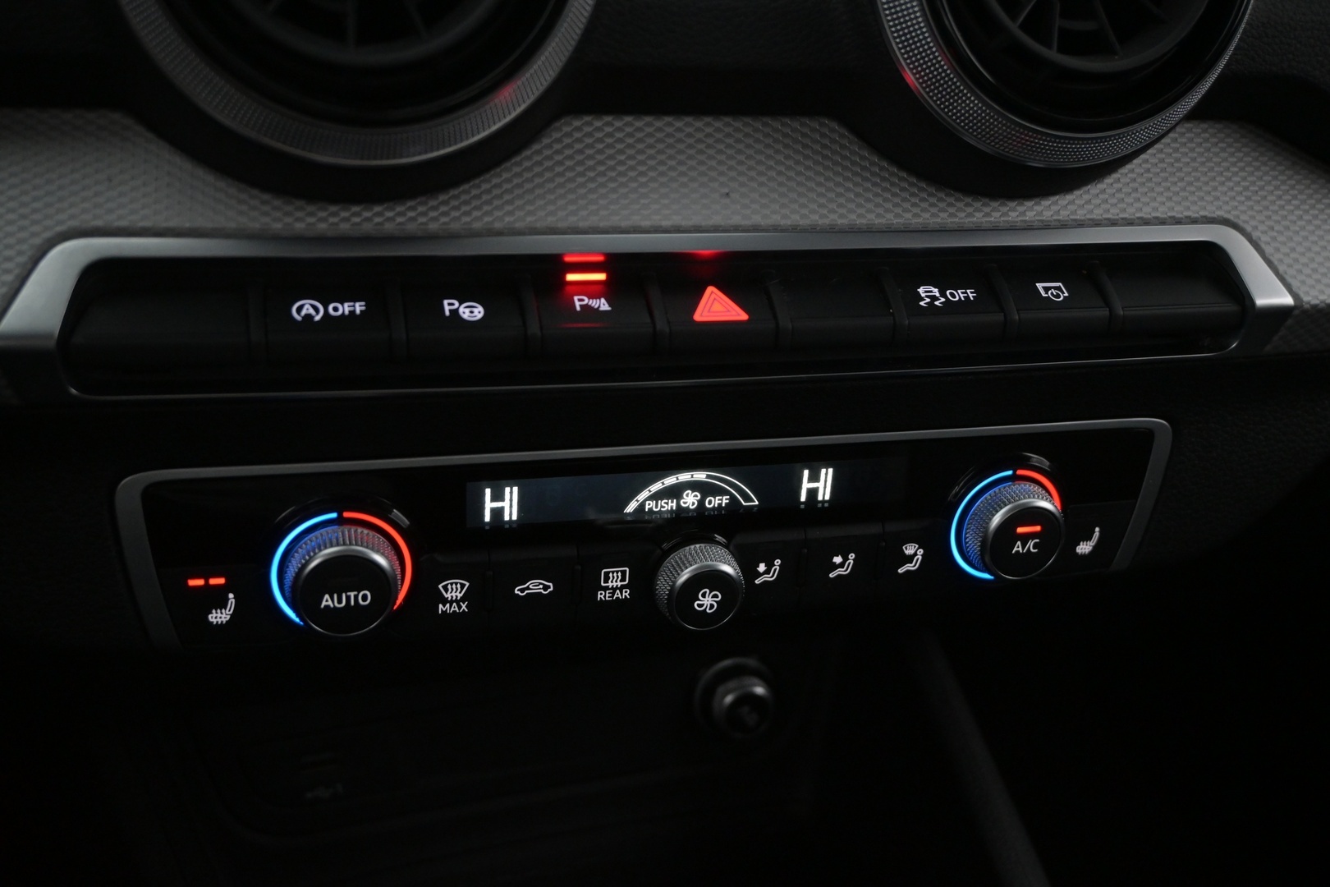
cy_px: 444
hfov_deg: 49.6
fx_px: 1441
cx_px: 665
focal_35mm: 39
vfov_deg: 34.2
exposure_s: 1/80
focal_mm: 26
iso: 2500
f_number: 4.5
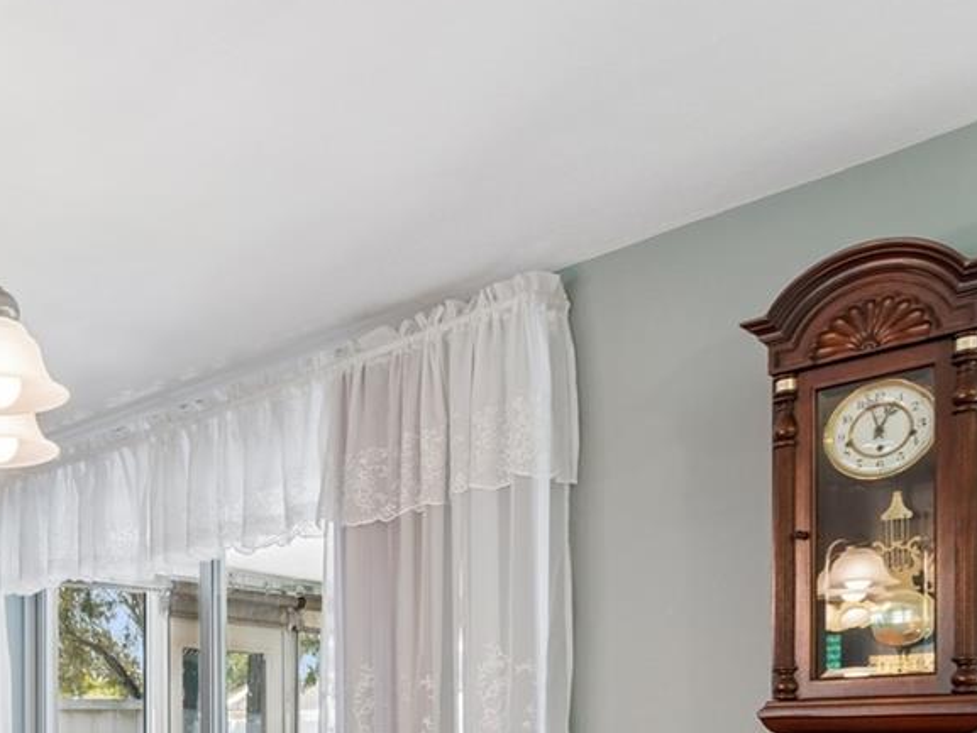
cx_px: -19
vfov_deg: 32.8
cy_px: 745
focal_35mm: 40
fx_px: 1129
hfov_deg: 40.5
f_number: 7.1
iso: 100
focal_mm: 10
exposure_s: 1/2.5
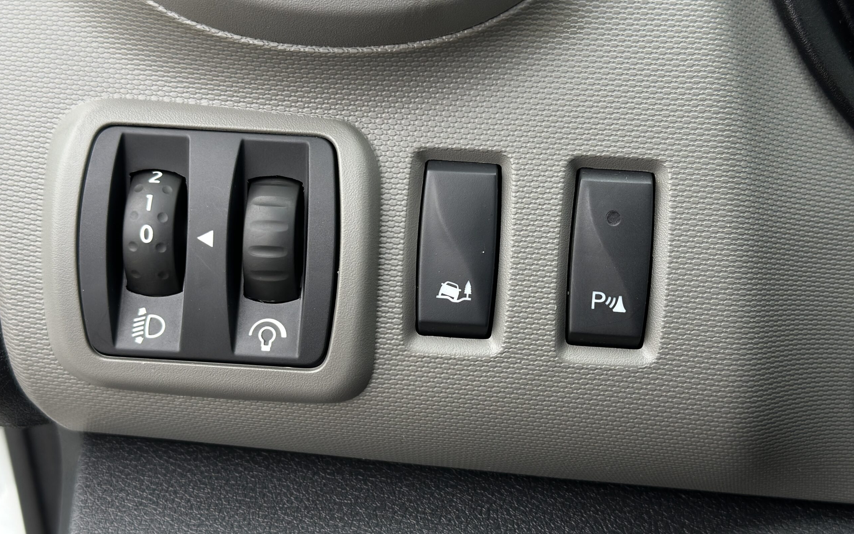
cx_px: 426
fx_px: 1187
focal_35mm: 51
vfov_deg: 25.3
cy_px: 268
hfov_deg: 39.6
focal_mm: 6.86
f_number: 1.78
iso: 80
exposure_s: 1/216
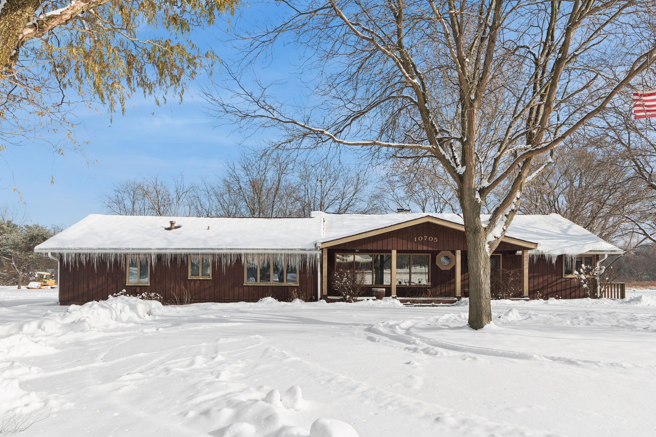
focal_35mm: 21
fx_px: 383
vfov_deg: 59.5
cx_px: 328
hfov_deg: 81.2
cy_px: 218
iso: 250
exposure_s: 1/500
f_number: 8
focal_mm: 14
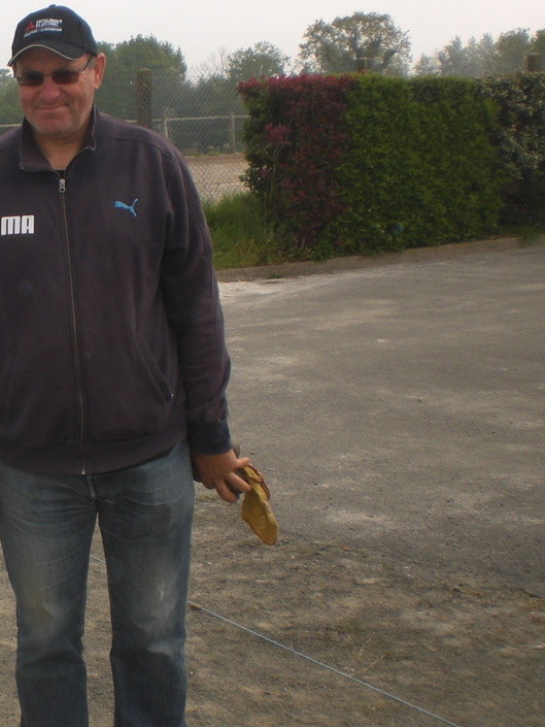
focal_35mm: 69
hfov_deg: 20.2
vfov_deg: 28.2
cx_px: -83
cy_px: 365
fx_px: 1448
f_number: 4.4
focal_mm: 6.3
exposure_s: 1/250
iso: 50
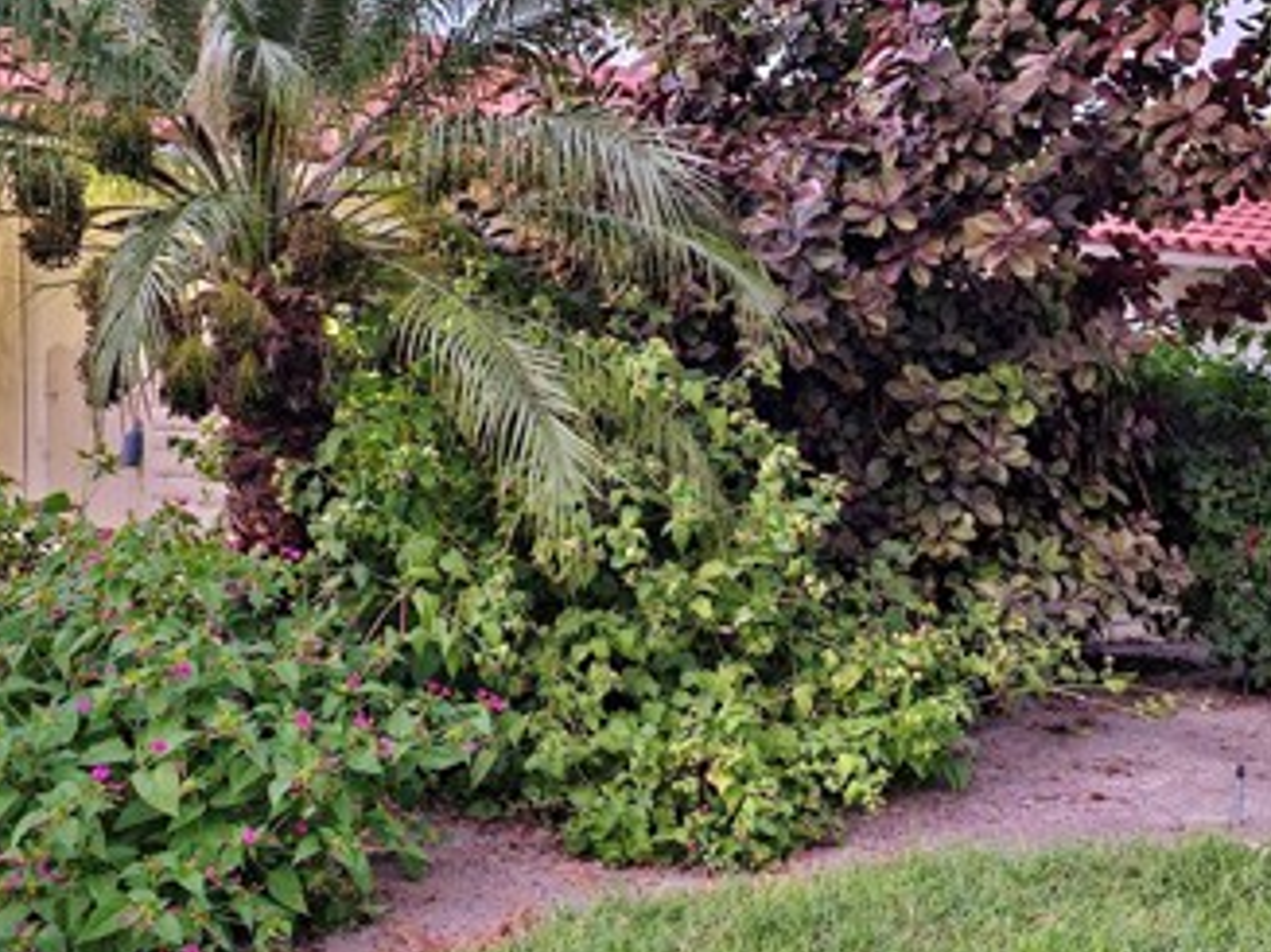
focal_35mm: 45
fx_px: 1652
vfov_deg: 32.2
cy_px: 478
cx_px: 812
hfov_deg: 41.7
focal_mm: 6.3
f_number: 1.7
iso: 1600
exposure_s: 1/8
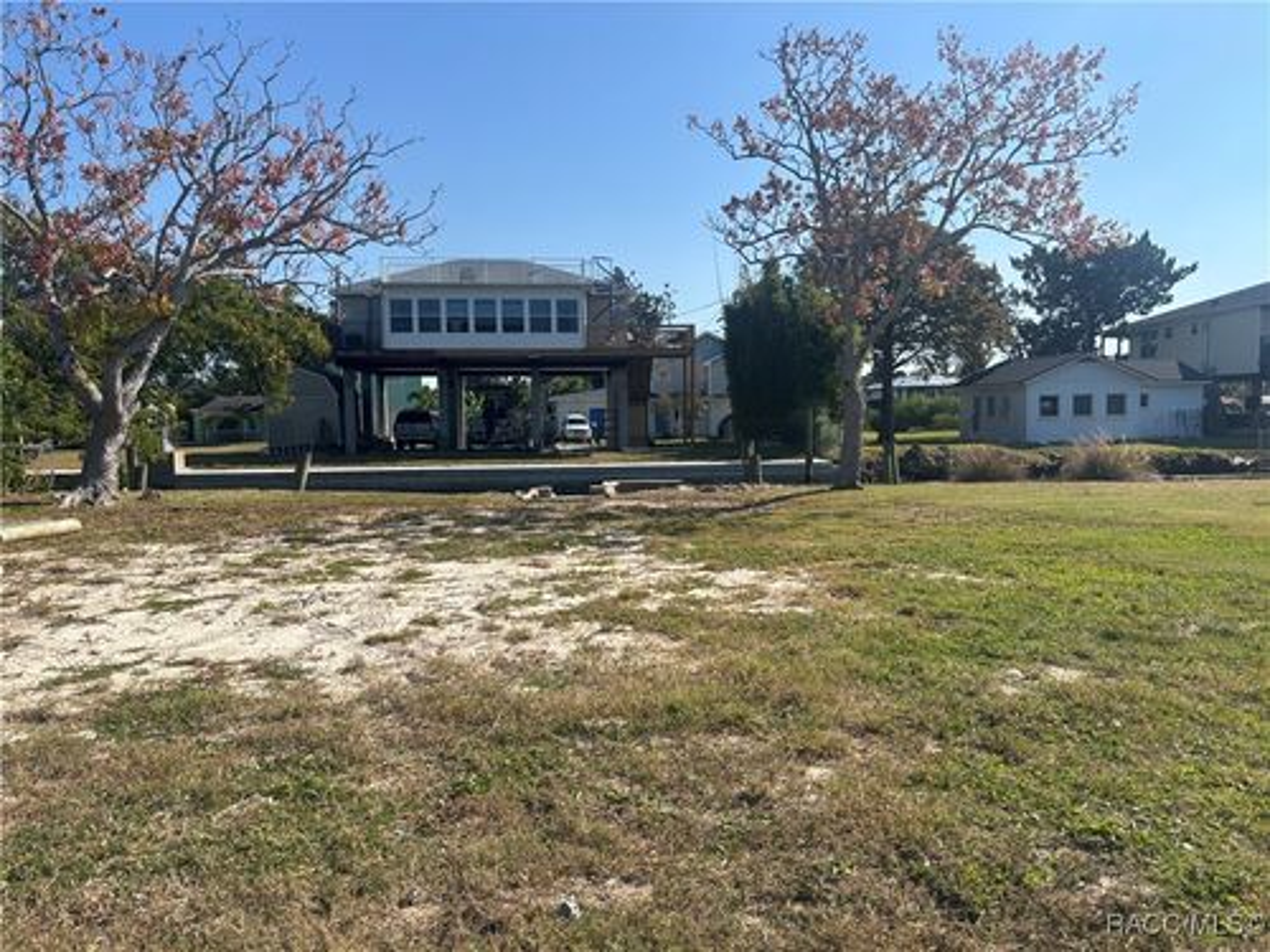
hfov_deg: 67.3
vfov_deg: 53.1
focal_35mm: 26
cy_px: 476
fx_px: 954
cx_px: 635
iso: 50
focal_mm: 5.96
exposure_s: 1/3534
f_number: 1.6
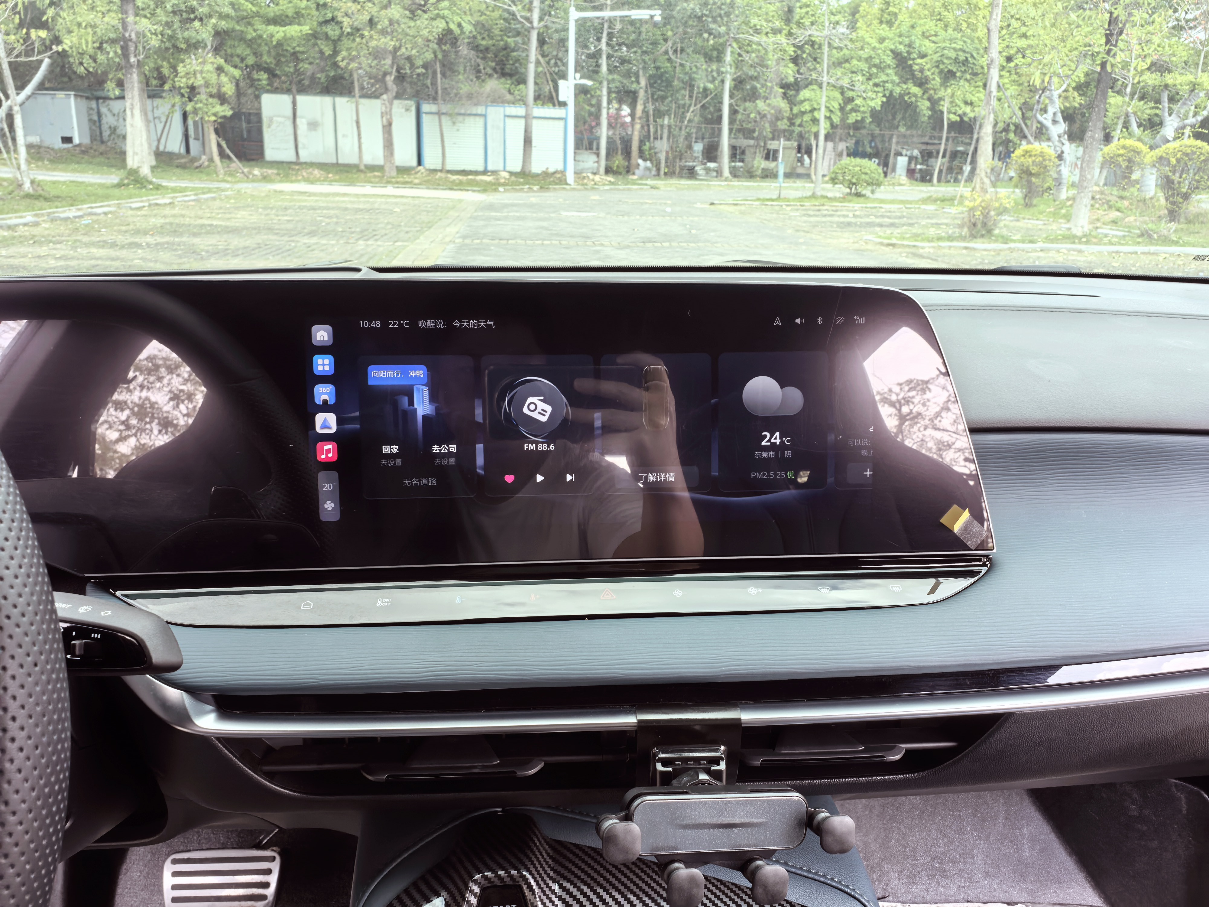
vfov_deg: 51.4
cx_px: 604
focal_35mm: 27
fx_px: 943
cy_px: 454
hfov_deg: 65.3
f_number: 4
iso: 50
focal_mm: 6.35
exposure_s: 1/134
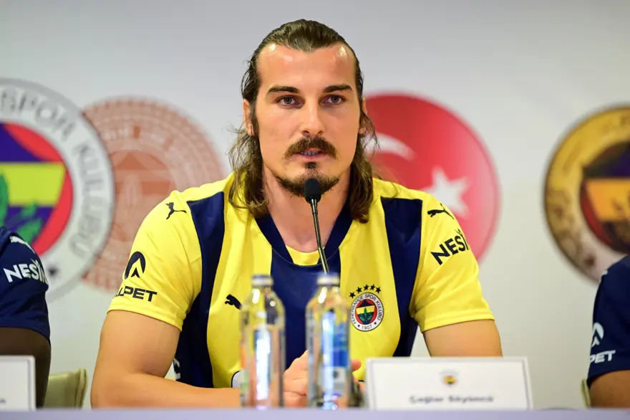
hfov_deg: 11.4
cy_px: 210
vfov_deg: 7.6
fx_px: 3149
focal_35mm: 180
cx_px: 315
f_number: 2.8
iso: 2000
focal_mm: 180
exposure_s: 1/100
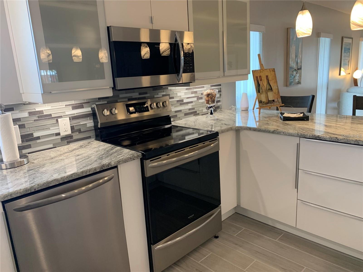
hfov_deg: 67.3
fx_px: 273
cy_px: 136
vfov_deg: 53.1
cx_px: 182
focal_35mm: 26
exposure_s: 1/60
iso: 100
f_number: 1.8
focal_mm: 4.25
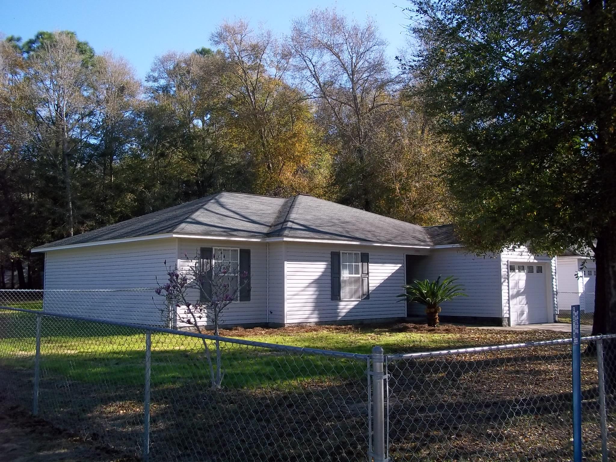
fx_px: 641
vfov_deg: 39.7
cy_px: 231
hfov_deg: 51.4
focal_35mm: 36
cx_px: 308
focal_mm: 6.5
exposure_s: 1/400
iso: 80
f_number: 3.1
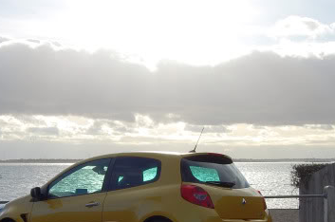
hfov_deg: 25.9
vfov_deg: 17.3
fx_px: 726
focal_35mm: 78
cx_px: 123
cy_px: 160
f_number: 11
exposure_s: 1/400
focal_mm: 23
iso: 200
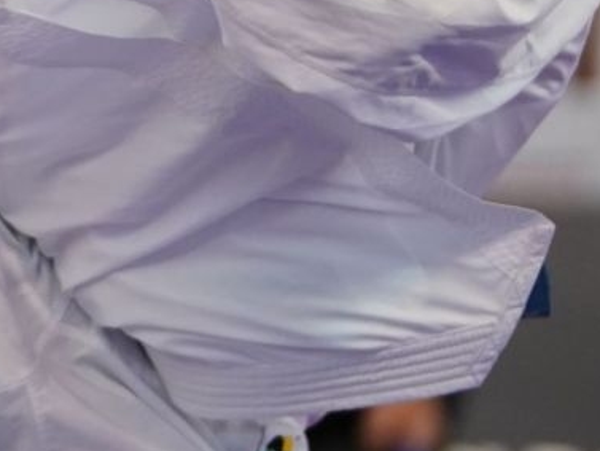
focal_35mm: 619
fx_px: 10733
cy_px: -292
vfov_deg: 2.4
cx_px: -266
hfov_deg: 3.2
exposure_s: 1/1000
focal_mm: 135
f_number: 2.8
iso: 1600
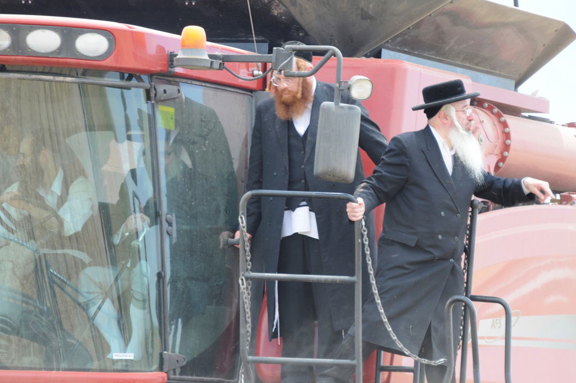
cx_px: 288
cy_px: 192
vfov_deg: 4.6
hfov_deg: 6.9
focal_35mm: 300
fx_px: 4794
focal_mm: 200
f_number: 5.6
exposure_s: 1/80
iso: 250
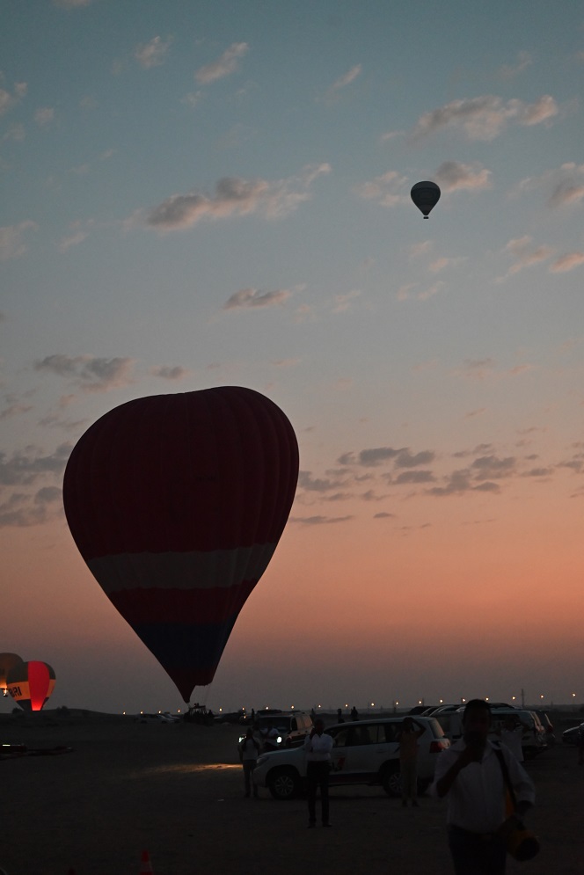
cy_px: 438
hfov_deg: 19.5
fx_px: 1702
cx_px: 292
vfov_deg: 28.8
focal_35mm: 70
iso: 5600
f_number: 4.5
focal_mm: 70
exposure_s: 1/125
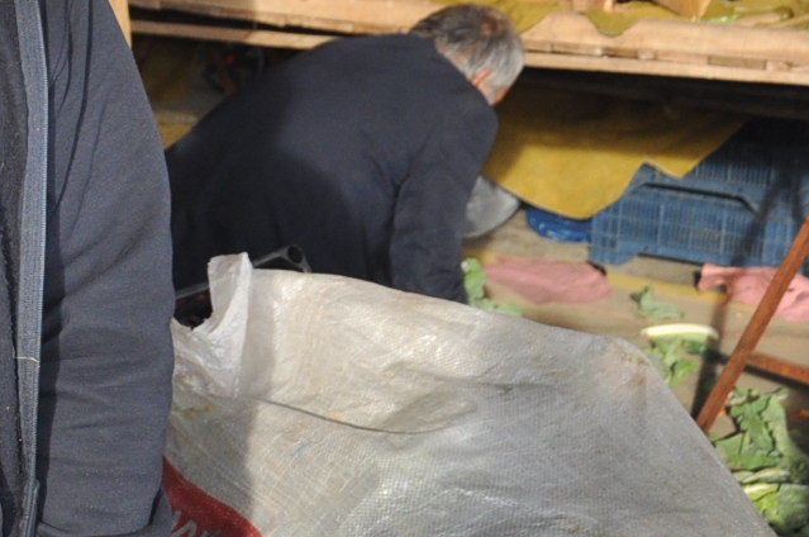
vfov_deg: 12.8
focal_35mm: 106
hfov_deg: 17.7
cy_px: 91
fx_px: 2371
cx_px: -334
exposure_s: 1/160
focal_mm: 21
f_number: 3.8
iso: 400
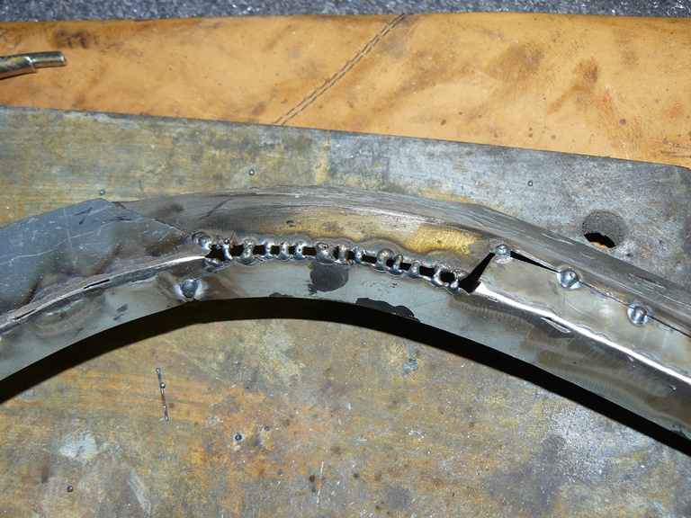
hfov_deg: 51.4
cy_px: 259
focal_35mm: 36
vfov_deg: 39.7
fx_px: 719
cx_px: 346
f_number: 4
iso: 100
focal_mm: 6
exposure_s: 1/30
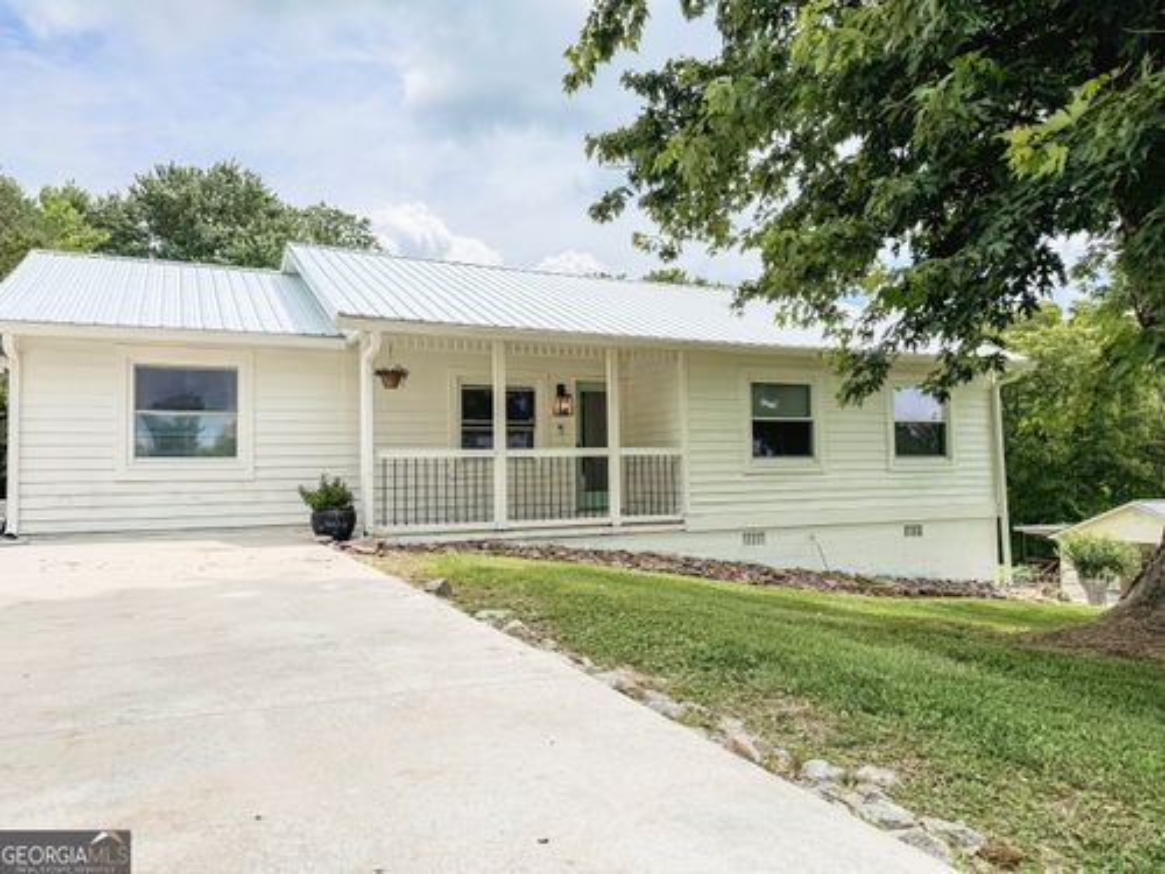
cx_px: 582
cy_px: 437
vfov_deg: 56.8
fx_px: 808
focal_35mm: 24
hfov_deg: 71.6
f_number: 1.8
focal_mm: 6.76
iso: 80
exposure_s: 1/8000
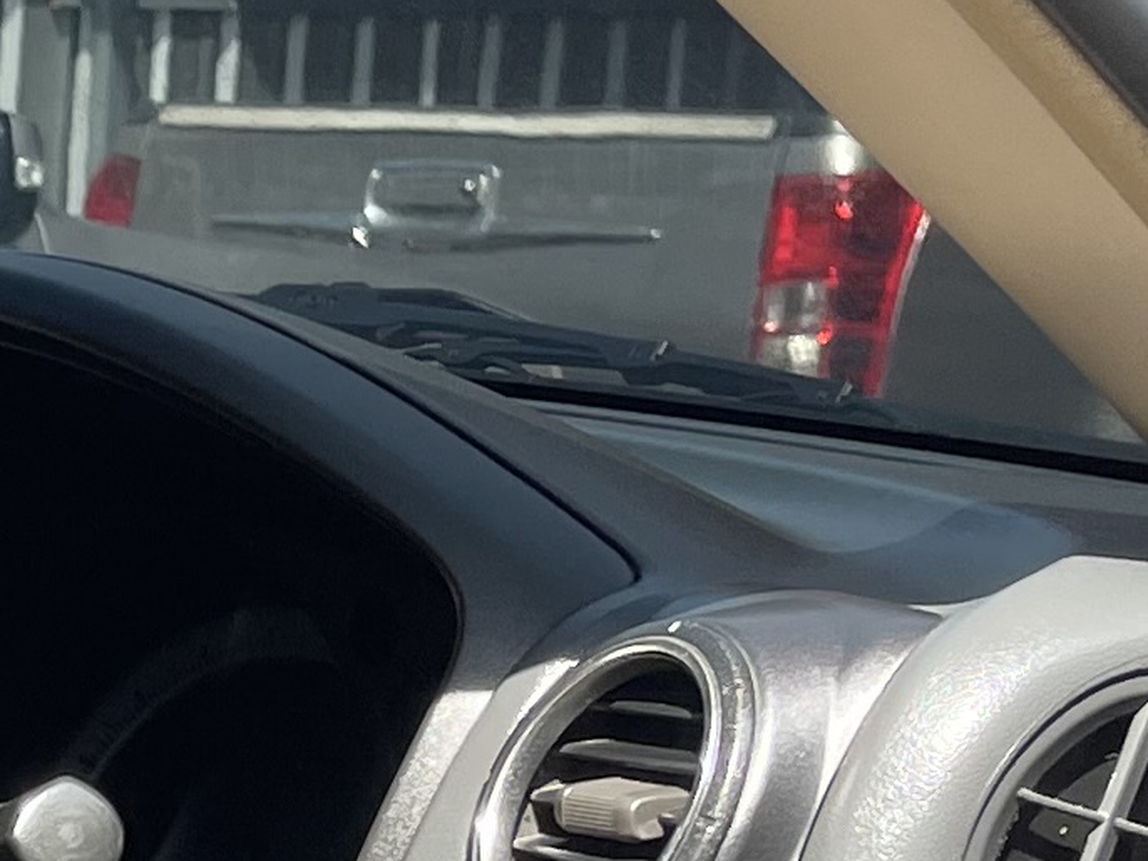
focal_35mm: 147
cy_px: 1132
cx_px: -1004
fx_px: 4873
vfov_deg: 9.9
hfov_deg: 12.2
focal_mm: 5.1
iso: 32
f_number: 1.6
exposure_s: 1/676
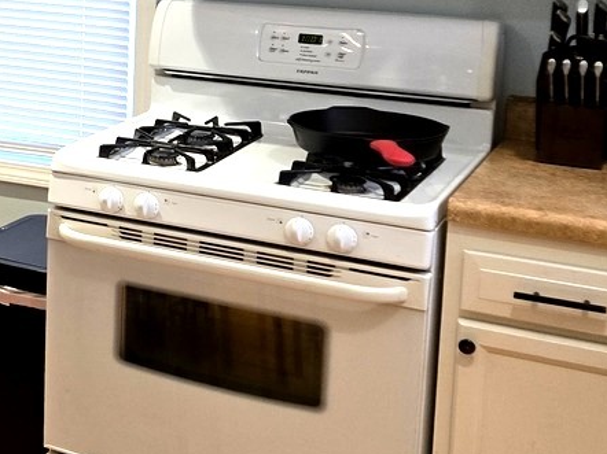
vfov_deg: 19.4
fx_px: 1314
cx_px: -157
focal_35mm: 75
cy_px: 82
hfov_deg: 23.4
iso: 200
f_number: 1.8
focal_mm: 5.4
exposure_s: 1/120
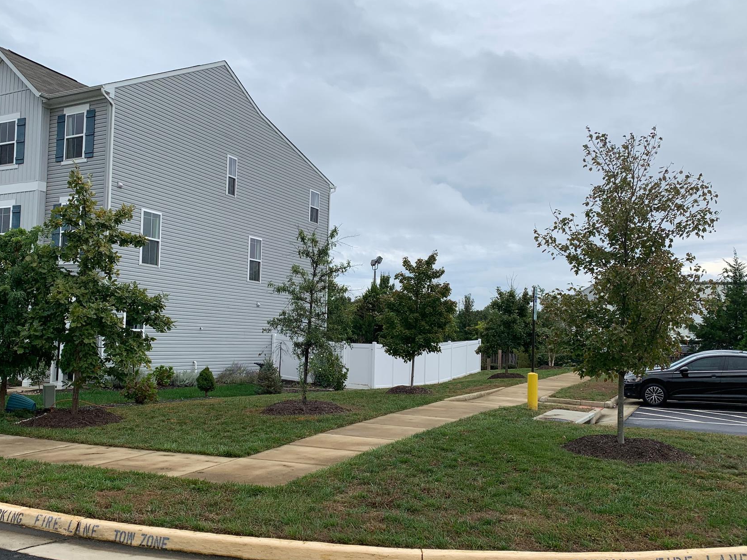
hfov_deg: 56.7
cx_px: 333
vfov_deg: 44.1
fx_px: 691
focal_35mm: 32
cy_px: 310
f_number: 1.8
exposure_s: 1/879
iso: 25
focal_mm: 4.25
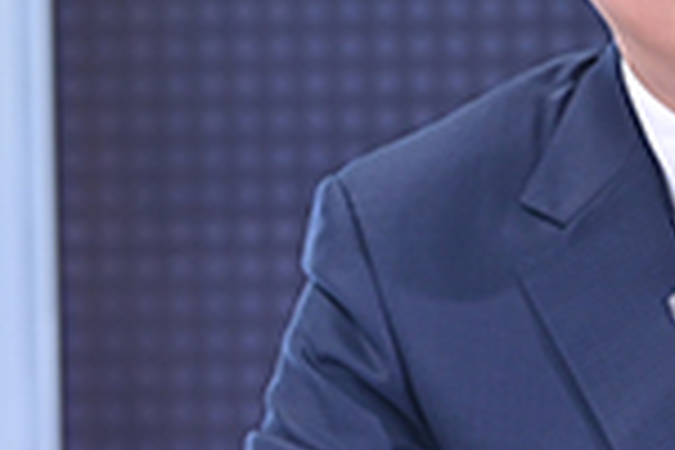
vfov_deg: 3.3
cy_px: 259
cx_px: 860
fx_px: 7893
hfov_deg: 4.9
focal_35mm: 421
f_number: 4
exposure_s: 1/160
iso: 1000
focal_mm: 105
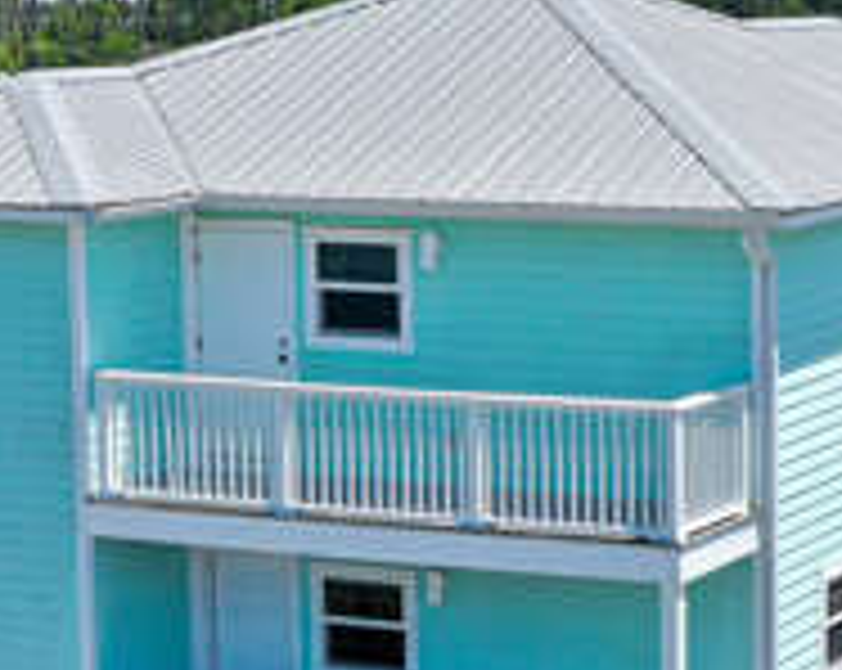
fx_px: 2687
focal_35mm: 108
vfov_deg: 14.0
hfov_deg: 17.8
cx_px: 563
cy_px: 679
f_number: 5.6
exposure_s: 1/500
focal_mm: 10.26
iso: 100
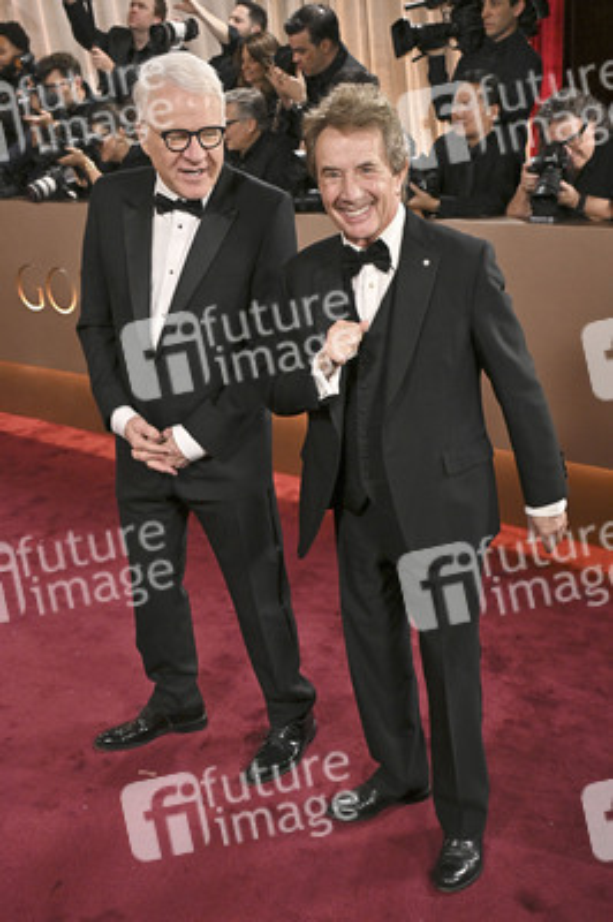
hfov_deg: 37.8
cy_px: 461
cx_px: 306
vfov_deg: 54.5
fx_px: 895
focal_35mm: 35
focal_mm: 35
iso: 2500
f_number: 5.6
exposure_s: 1/320
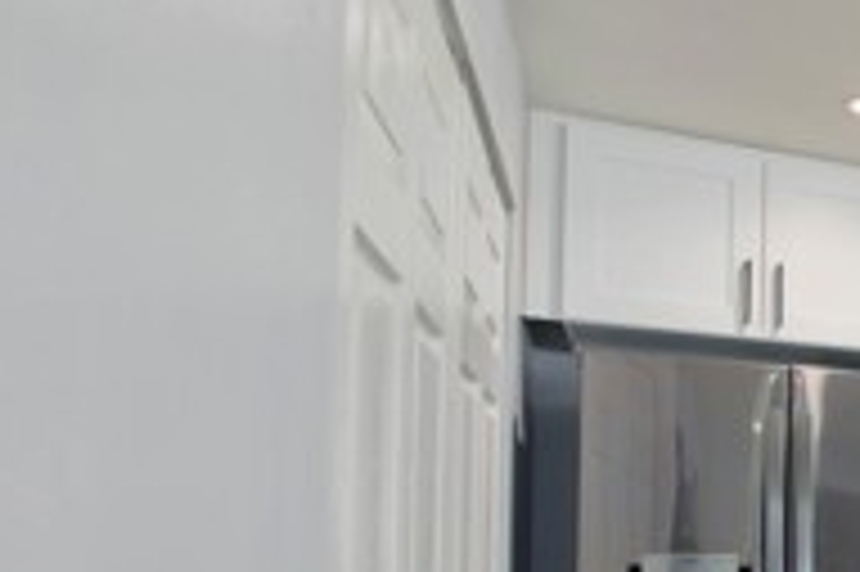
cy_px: 511
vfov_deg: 27.6
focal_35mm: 47
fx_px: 1122
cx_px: 1346
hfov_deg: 26.8
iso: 400
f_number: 5.6
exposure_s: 1/200
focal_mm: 14
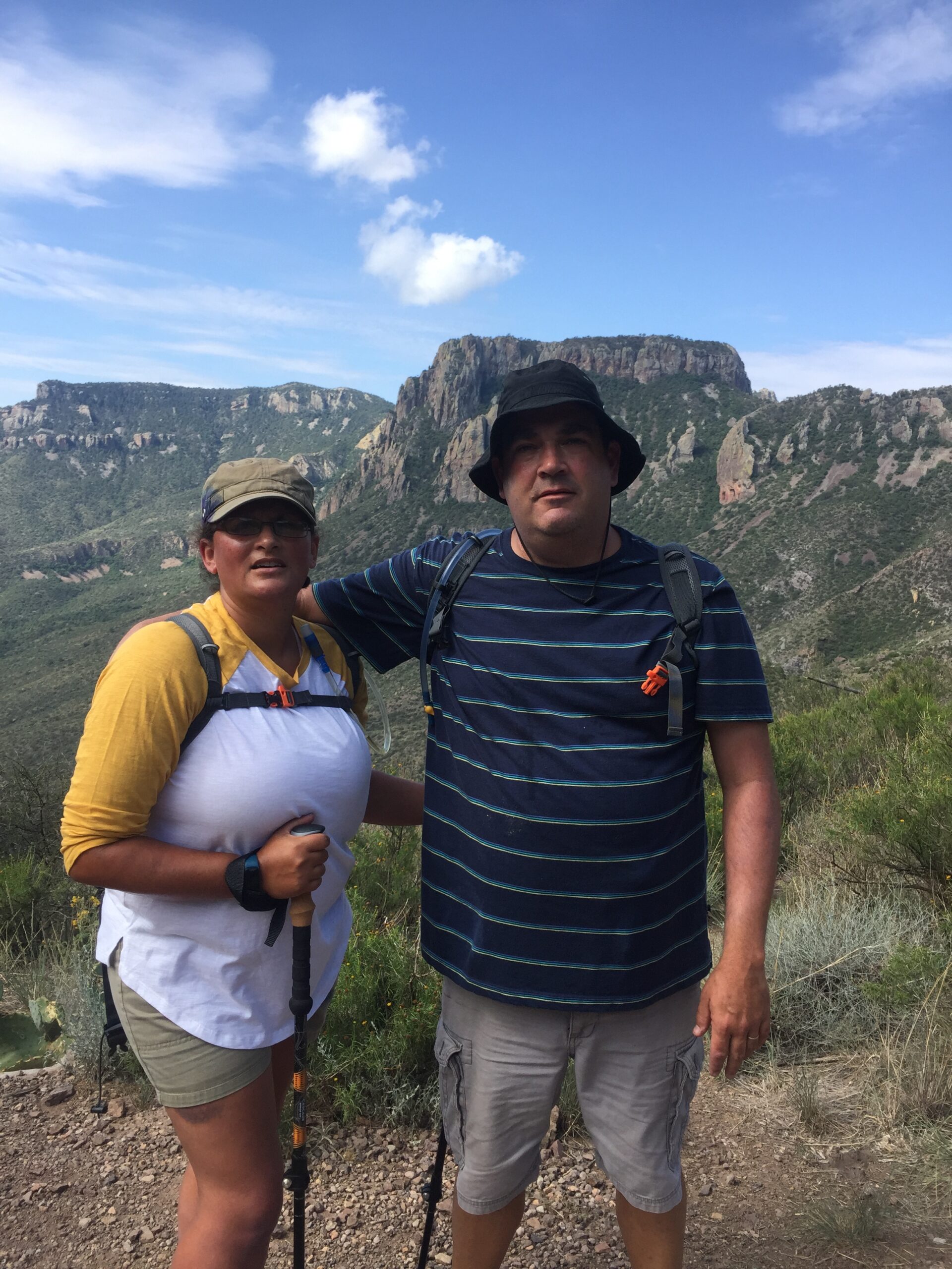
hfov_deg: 48.2
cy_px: 634
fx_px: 1063
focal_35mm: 29
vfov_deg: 61.7
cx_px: 476
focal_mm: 4.15
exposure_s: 1/1014
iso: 32
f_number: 2.2
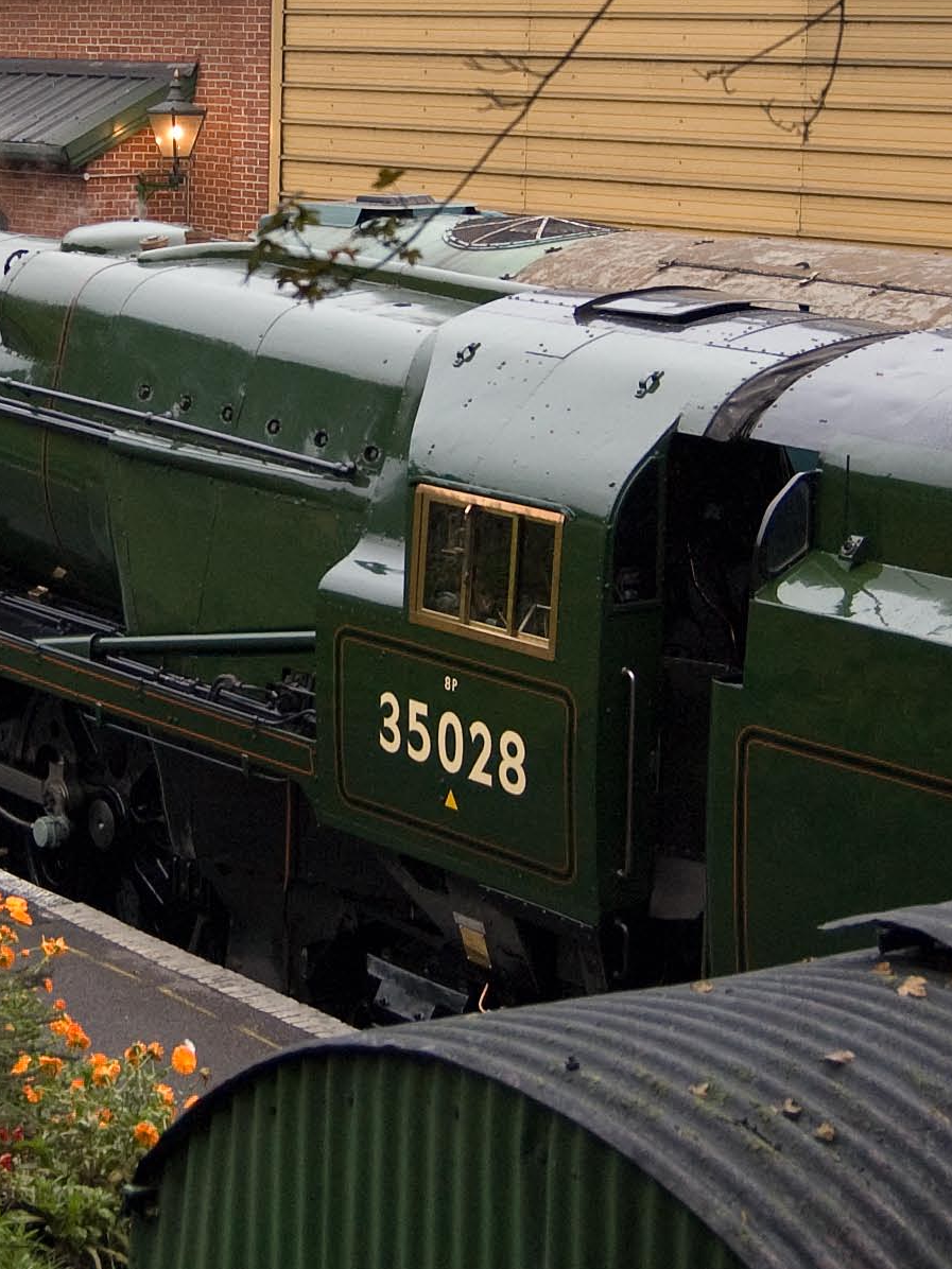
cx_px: 163
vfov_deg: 22.2
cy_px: 275
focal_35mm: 87
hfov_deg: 16.8
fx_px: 3190
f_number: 4
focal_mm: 24
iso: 800
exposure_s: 1/100
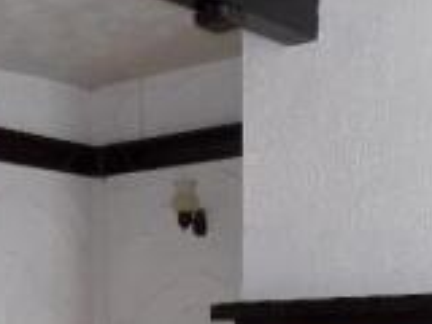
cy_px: 474
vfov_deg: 16.2
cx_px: 58
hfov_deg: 22.8
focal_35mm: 84
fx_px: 1048
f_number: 3.1
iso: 140
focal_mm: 4
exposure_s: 1/30
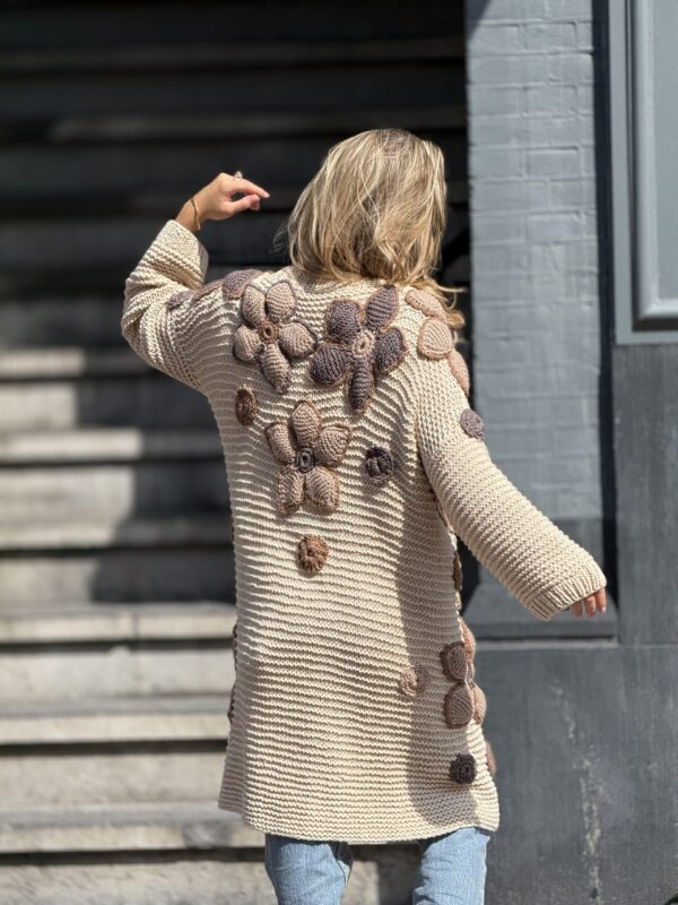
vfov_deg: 16.4
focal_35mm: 120
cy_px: 452
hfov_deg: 12.3
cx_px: 339
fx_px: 3134
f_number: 2.8
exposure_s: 1/1186
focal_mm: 15.66
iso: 50
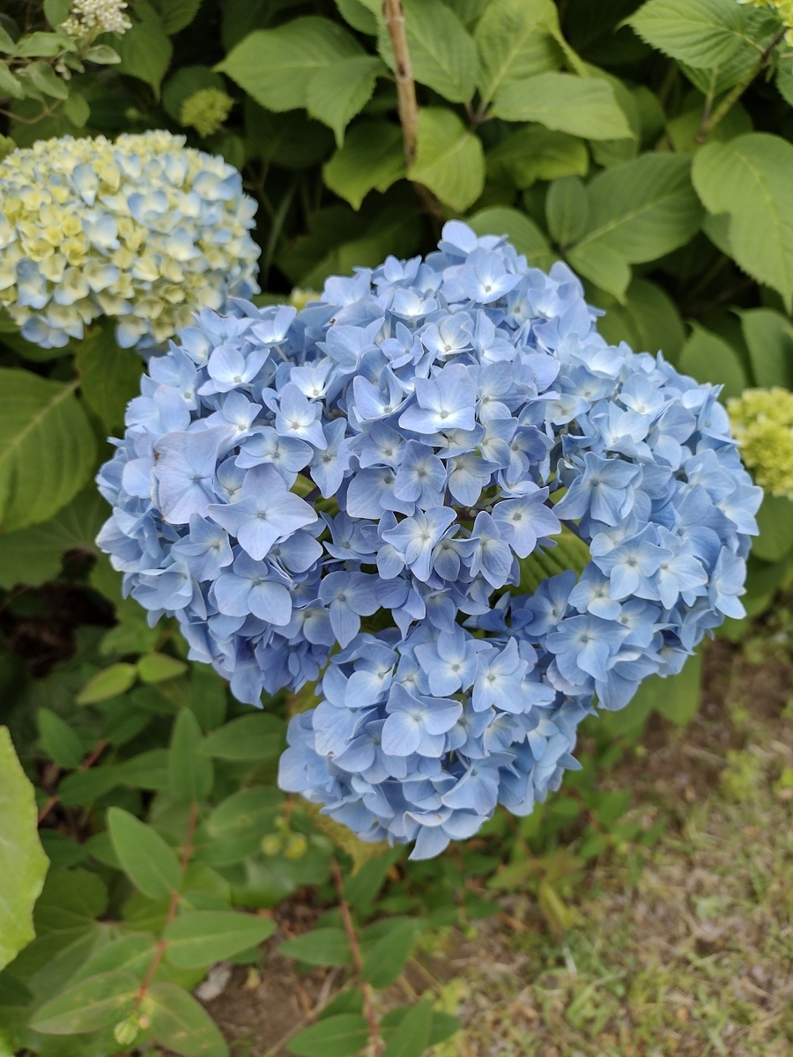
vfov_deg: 65.3
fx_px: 825
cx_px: 396
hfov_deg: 51.4
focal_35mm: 27
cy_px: 528
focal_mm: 4.71
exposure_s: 1/1021
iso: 100
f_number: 1.7
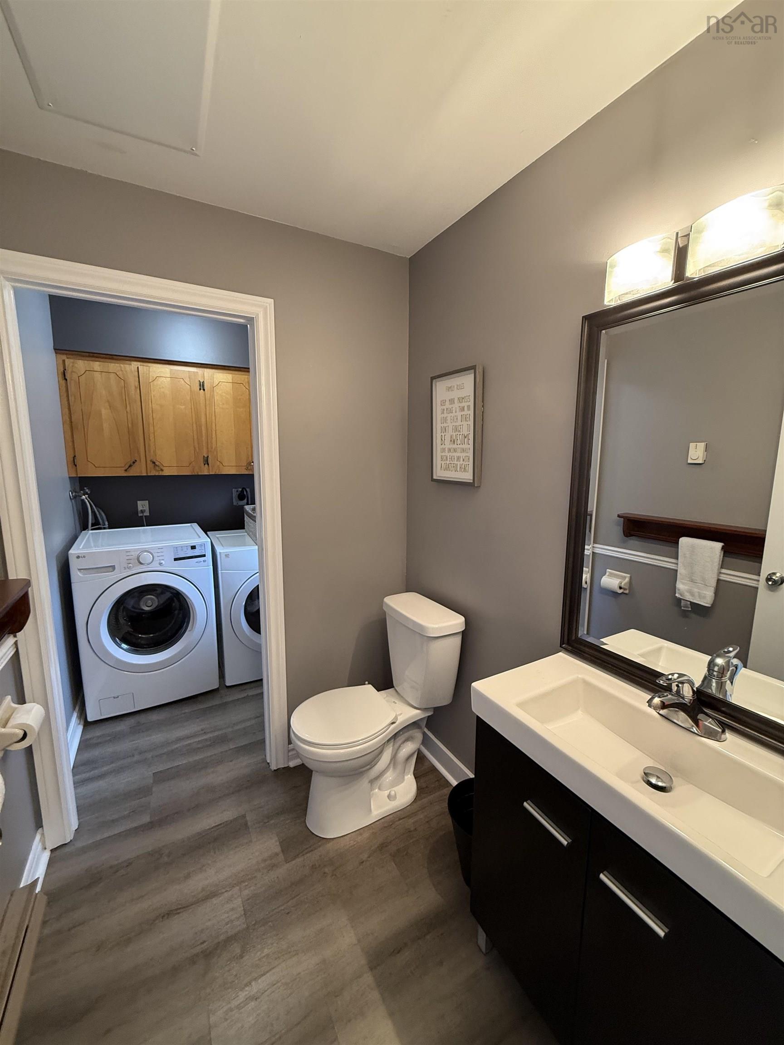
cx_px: 392
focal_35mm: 14
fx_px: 423
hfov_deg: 85.7
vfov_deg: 102.1
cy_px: 522
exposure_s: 1/60
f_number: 2.2
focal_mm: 2.22
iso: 200
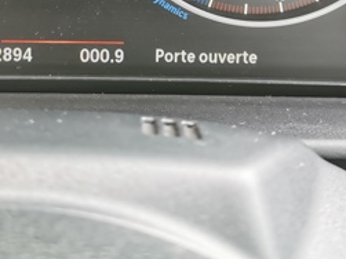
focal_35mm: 86
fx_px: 859
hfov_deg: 22.6
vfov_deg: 16.2
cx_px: 108
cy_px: -81
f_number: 1.8
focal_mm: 5.58
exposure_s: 1/99.9
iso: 64
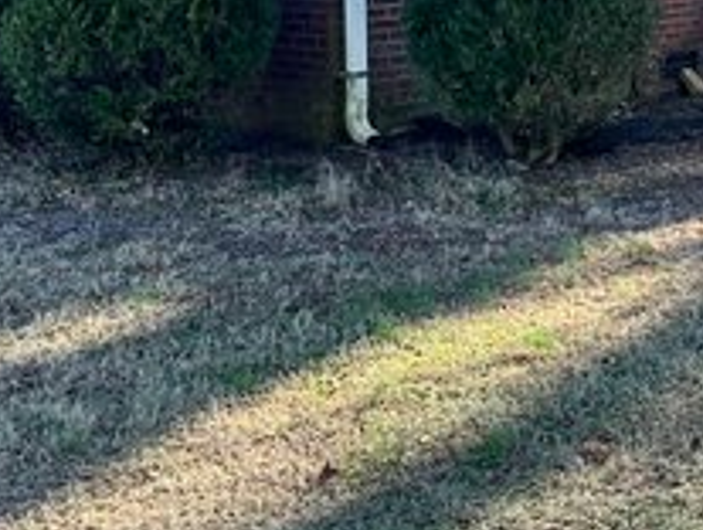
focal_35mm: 73
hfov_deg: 25.8
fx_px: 1485
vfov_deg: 19.0
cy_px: -127
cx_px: 637
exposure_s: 1/971
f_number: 1.78
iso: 80
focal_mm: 6.86
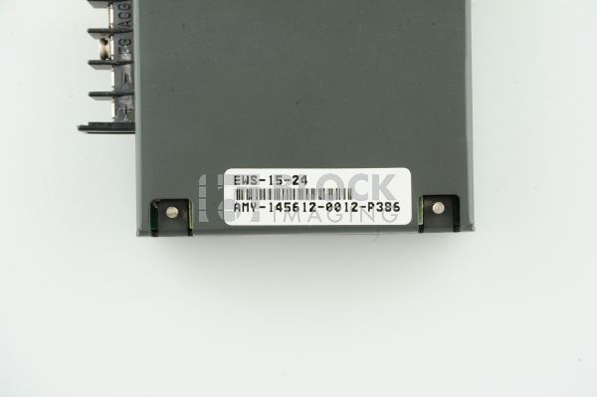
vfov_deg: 11.4
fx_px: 1988
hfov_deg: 17.1
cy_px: 198
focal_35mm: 120
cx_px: 298
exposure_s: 1/125
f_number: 11
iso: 1600
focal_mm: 120
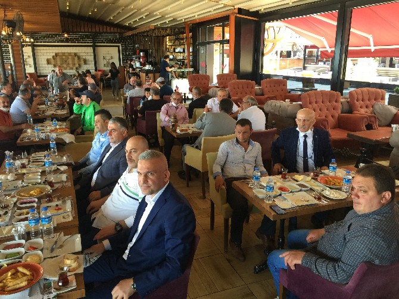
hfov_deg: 61.7
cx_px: 200
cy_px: 150
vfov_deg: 48.2
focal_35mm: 29
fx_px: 334
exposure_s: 1/33
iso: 50
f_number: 2.2
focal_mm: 4.15
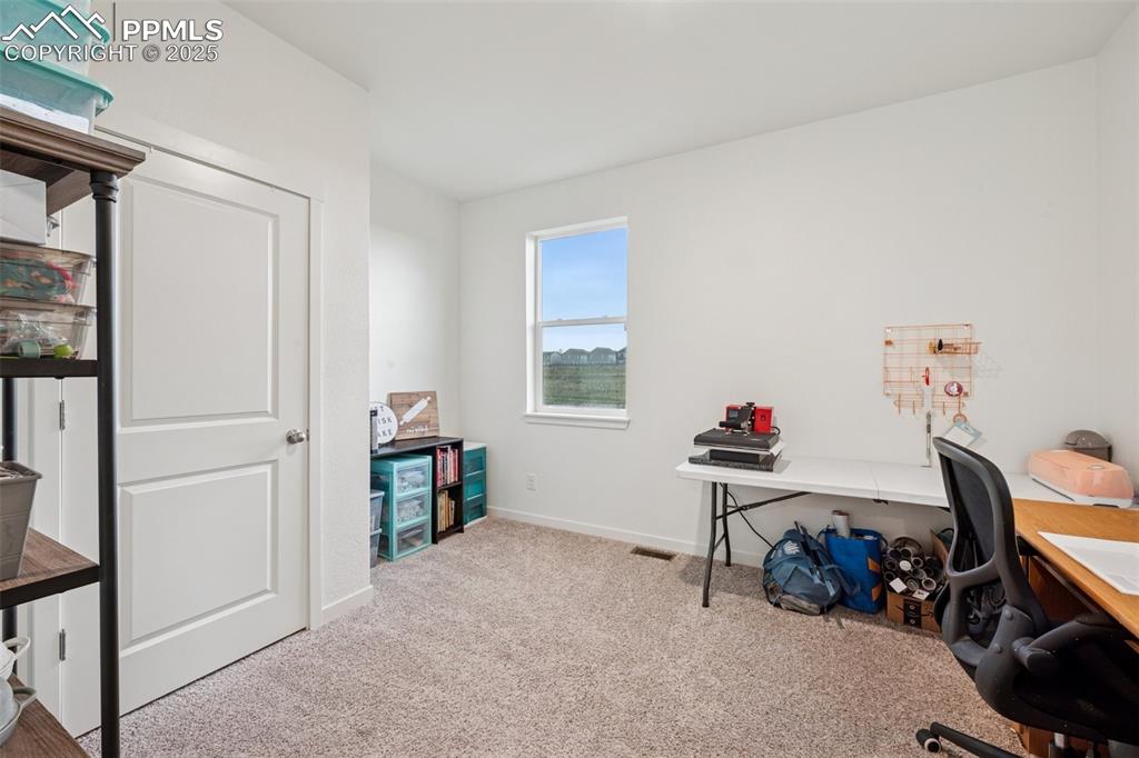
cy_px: 379
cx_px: 570
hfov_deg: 100.4
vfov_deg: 77.3
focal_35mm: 15
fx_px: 474
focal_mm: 15
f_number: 11
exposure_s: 1
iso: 100
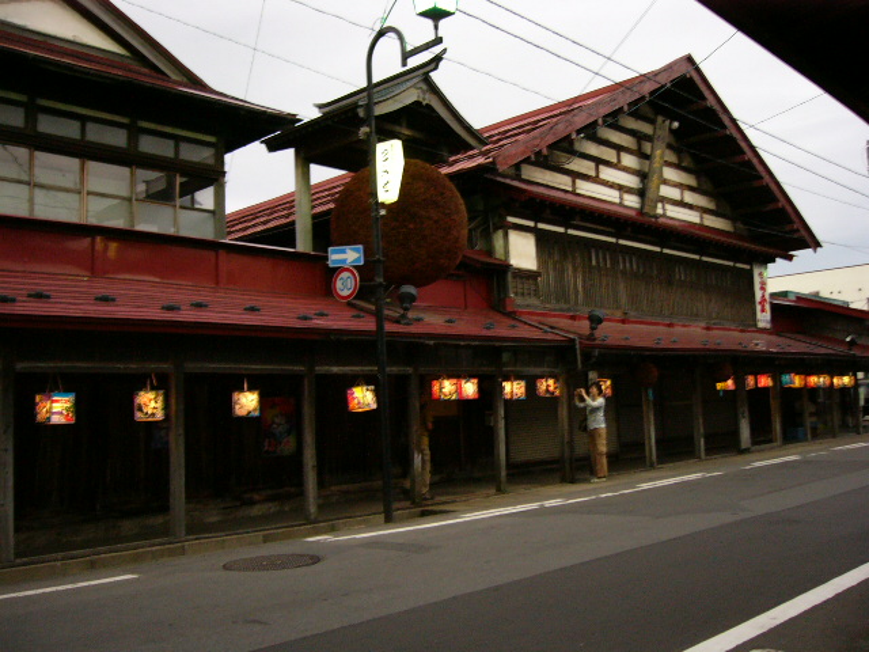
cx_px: 434
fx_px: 879
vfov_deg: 40.7
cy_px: 326
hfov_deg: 52.6
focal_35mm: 35
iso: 200
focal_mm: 5.8
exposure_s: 1/8
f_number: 2.8
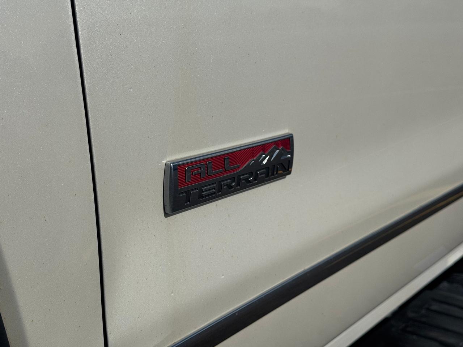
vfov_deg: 30.3
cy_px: 174
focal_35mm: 48
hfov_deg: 39.7
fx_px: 642
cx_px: 232
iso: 50
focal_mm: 6.76
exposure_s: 1/15385
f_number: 1.78
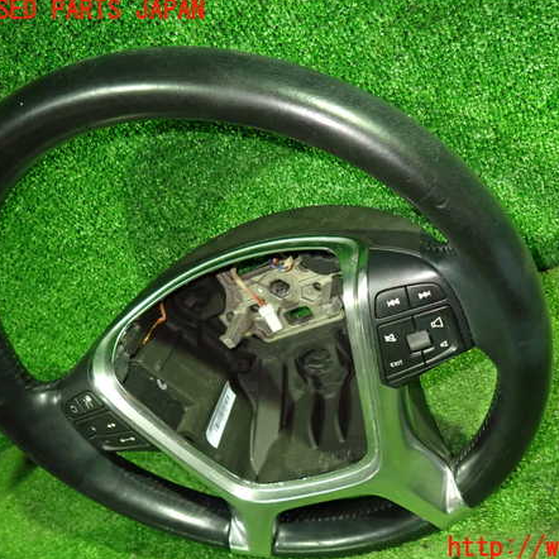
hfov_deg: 53.4
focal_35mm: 30
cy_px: 280
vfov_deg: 54.0
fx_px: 548
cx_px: 354
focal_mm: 4.5
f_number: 2
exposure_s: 1/30
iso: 800
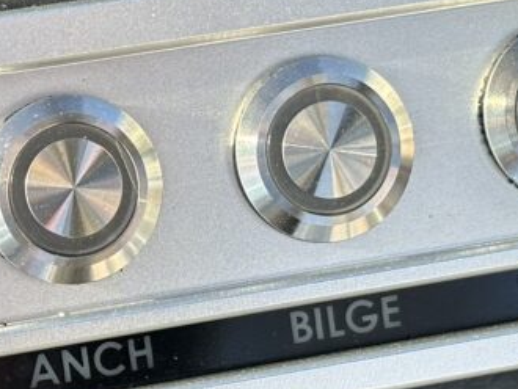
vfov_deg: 8.8
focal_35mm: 168
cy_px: 254
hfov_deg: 11.6
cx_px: -2
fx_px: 2516
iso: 32
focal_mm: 5.96
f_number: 1.6
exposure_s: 1/391
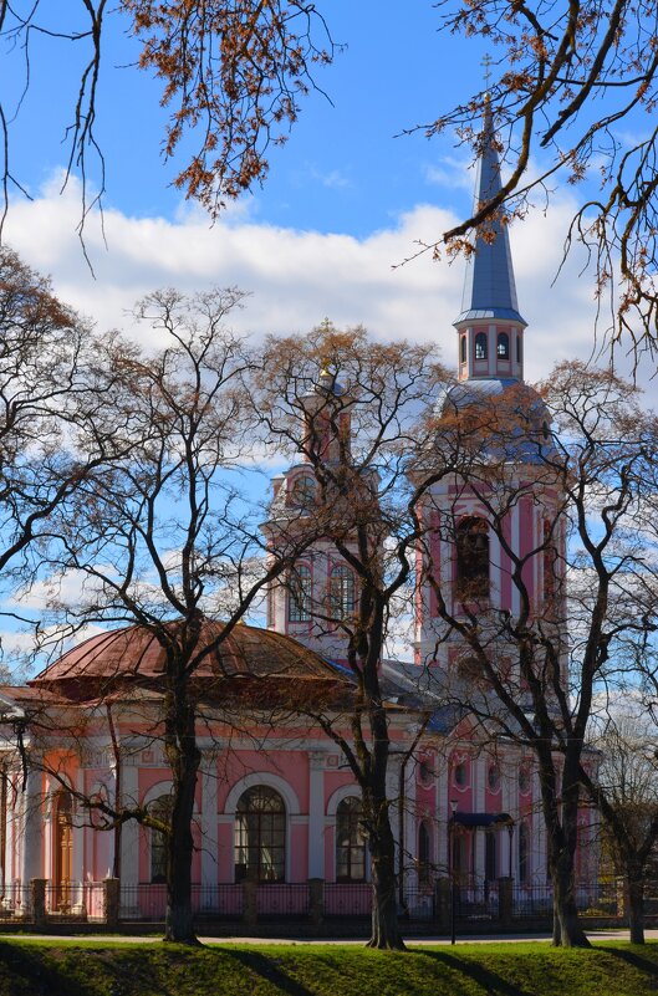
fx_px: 2277
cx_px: 329
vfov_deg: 24.7
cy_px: 498
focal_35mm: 82
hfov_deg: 16.4
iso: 100
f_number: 11
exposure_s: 1/200
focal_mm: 55
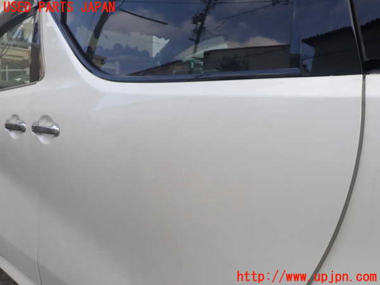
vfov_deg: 46.8
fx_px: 329
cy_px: 142
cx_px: 190
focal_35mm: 30
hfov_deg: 60.0
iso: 100
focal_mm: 5.4
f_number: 3.2
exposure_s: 1/500
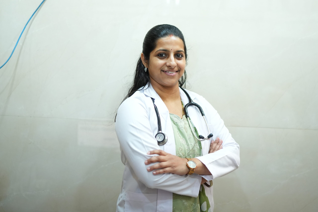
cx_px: 159
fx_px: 459
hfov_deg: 38.2
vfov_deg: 26.0
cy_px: 106
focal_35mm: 52
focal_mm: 35
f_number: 1.4
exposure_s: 1/320
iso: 1600
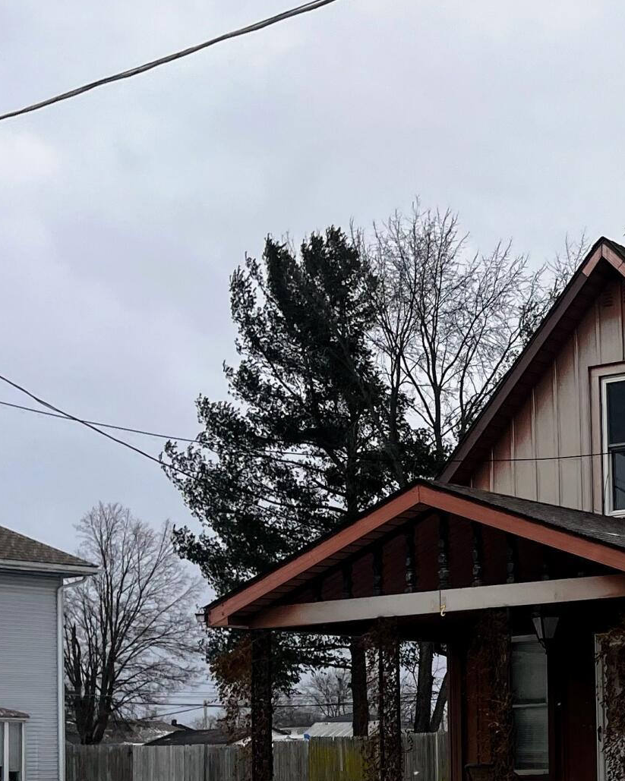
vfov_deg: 25.3
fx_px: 1711
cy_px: 629
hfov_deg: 18.2
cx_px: 965
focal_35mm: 74
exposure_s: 1/1776
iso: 50
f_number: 1.6
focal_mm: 5.1
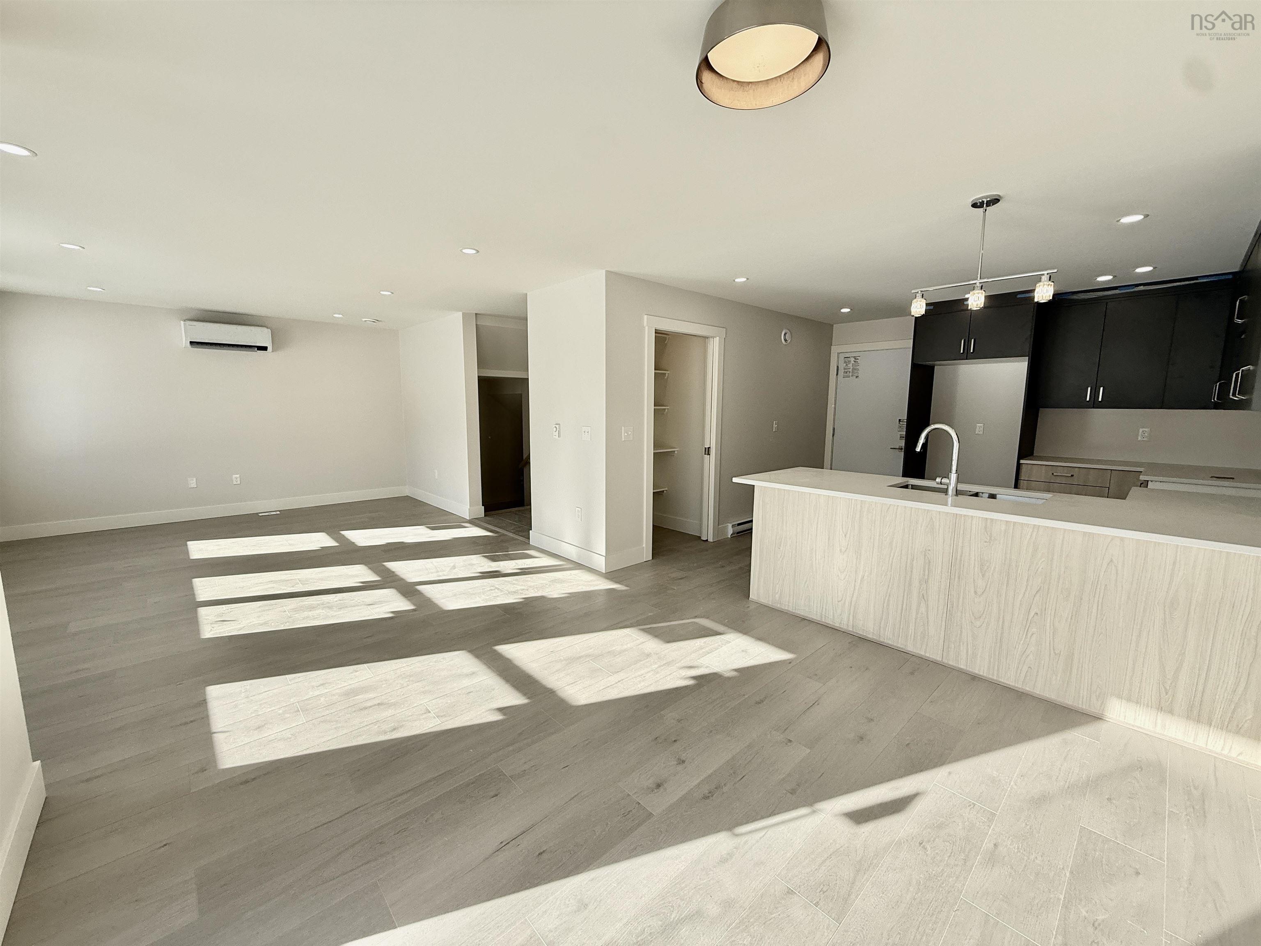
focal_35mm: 14
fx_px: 510
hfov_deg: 102.1
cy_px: 473
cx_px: 630
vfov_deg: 85.7
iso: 64
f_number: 2.2
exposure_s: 1/275
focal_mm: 2.22
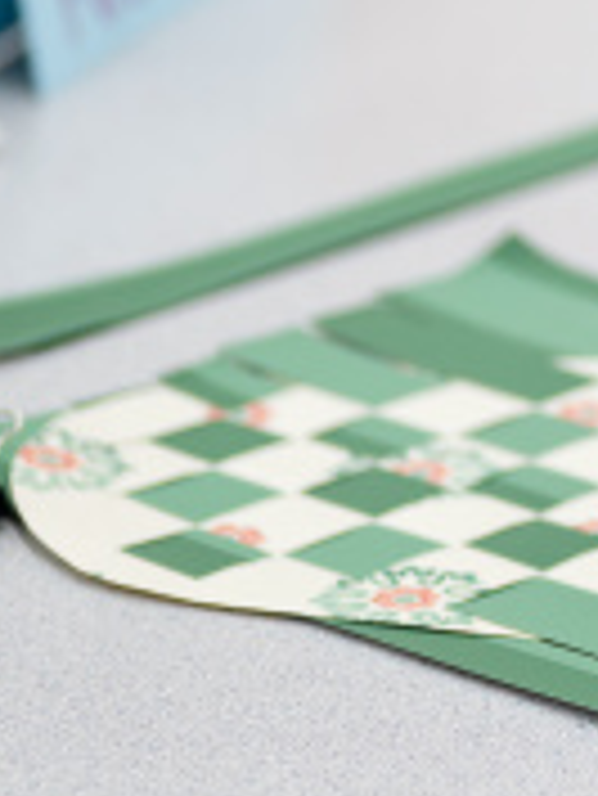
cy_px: -160
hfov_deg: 5.4
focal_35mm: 271
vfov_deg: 7.2
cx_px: 1183
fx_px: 6235
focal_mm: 50
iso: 360
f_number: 2
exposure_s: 1/250
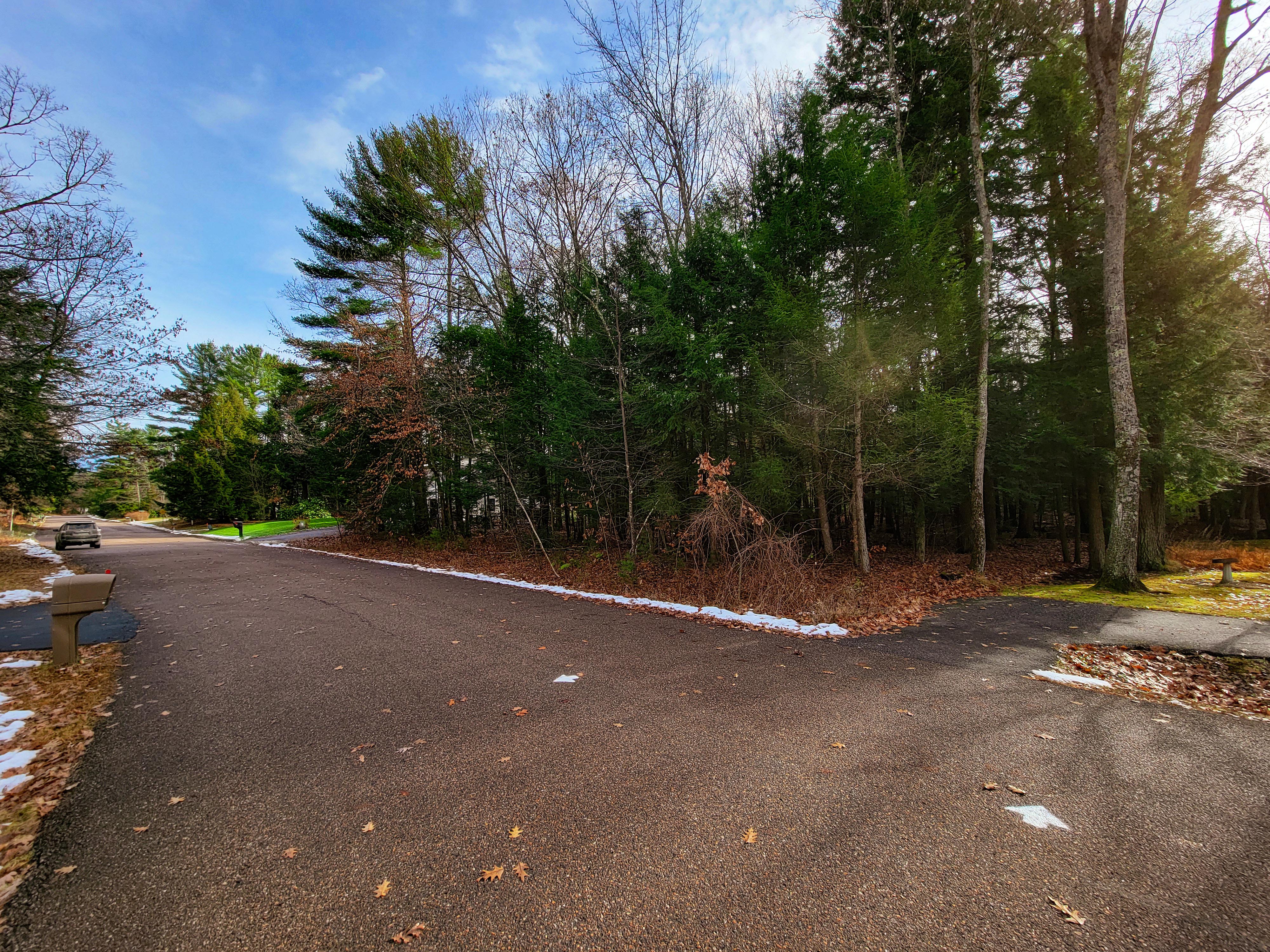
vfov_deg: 89.9
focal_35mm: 13
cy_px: 476
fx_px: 477
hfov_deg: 106.2
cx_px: 635
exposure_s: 1/540
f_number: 2.2
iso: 50
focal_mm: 2.2
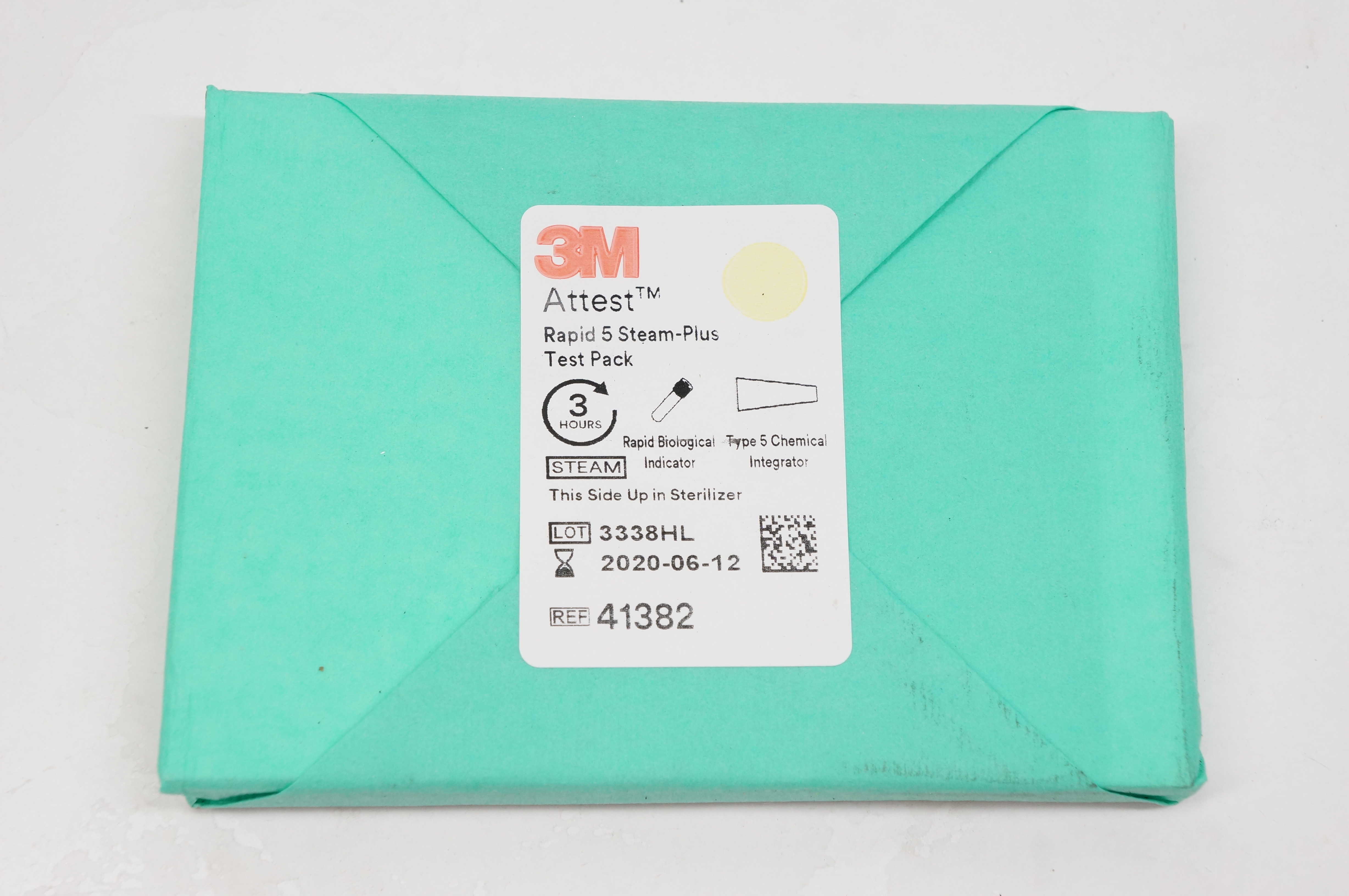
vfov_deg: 21.0
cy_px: 448
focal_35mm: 64
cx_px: 674
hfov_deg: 31.2
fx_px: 2414
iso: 800
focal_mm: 43
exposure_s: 1/125
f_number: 7.1
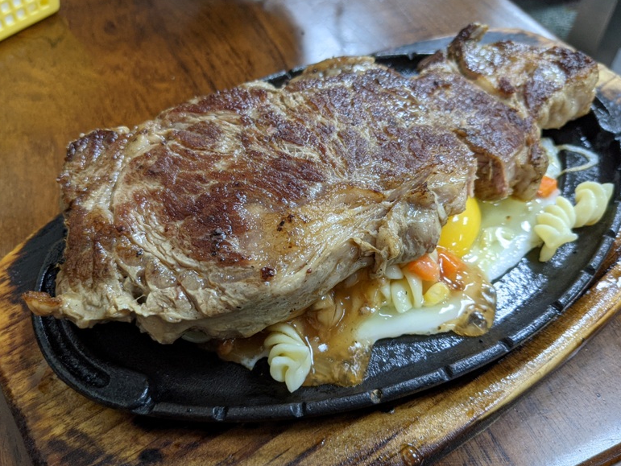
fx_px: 503
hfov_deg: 63.4
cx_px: 311
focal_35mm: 28
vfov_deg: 49.8
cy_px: 233
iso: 113
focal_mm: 4.38
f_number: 1.73
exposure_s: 1/24
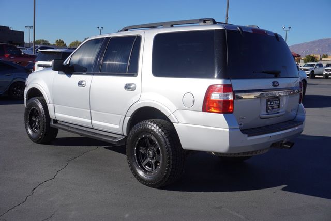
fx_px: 359
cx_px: 166
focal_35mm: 39
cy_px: 110
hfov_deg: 49.5
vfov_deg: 34.3
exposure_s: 1/400
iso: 100
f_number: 9
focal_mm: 26
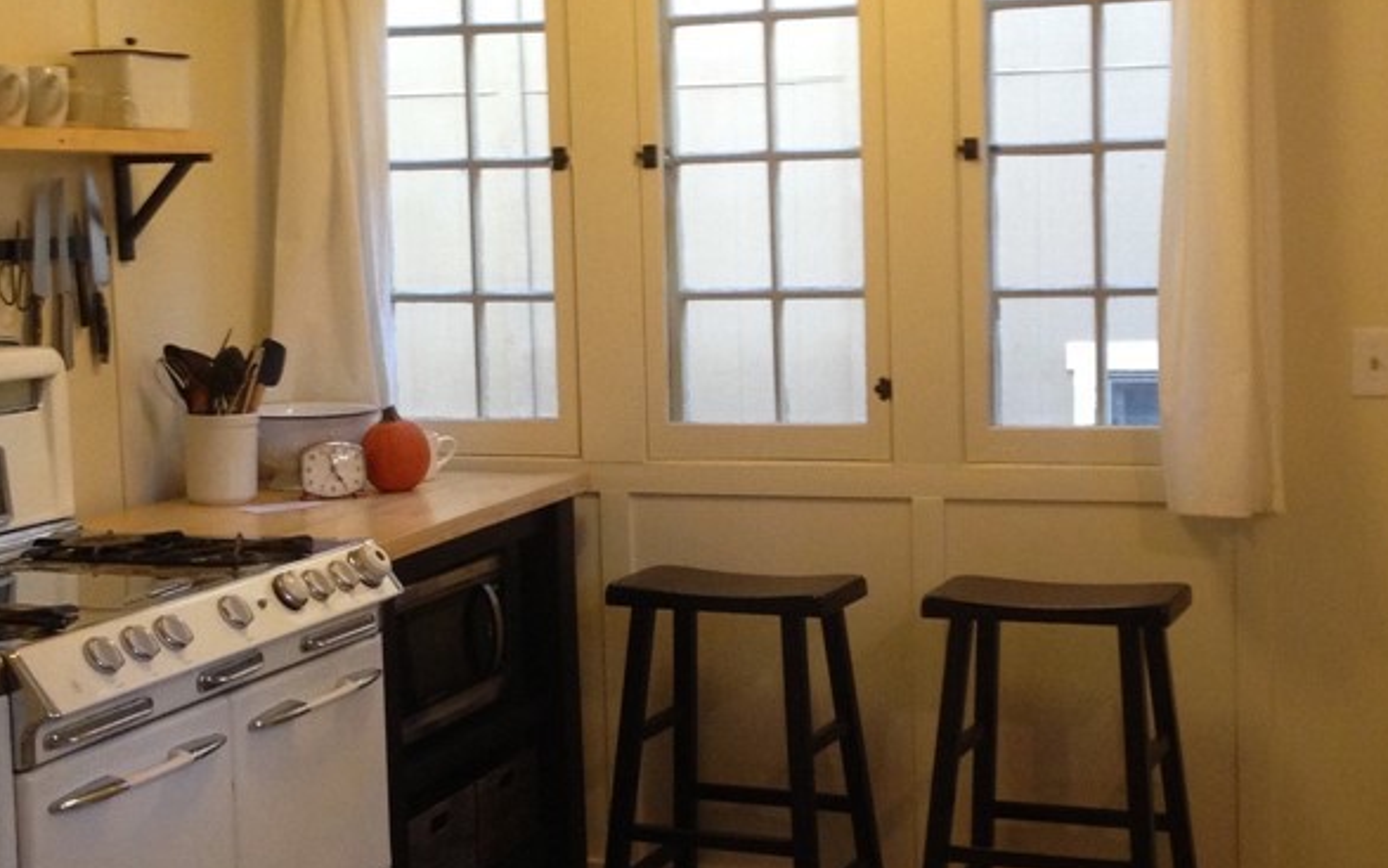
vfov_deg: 21.3
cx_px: 776
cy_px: 423
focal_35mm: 61
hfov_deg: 33.4
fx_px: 2308
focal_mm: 4.12
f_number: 2.4
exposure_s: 1/20
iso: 200
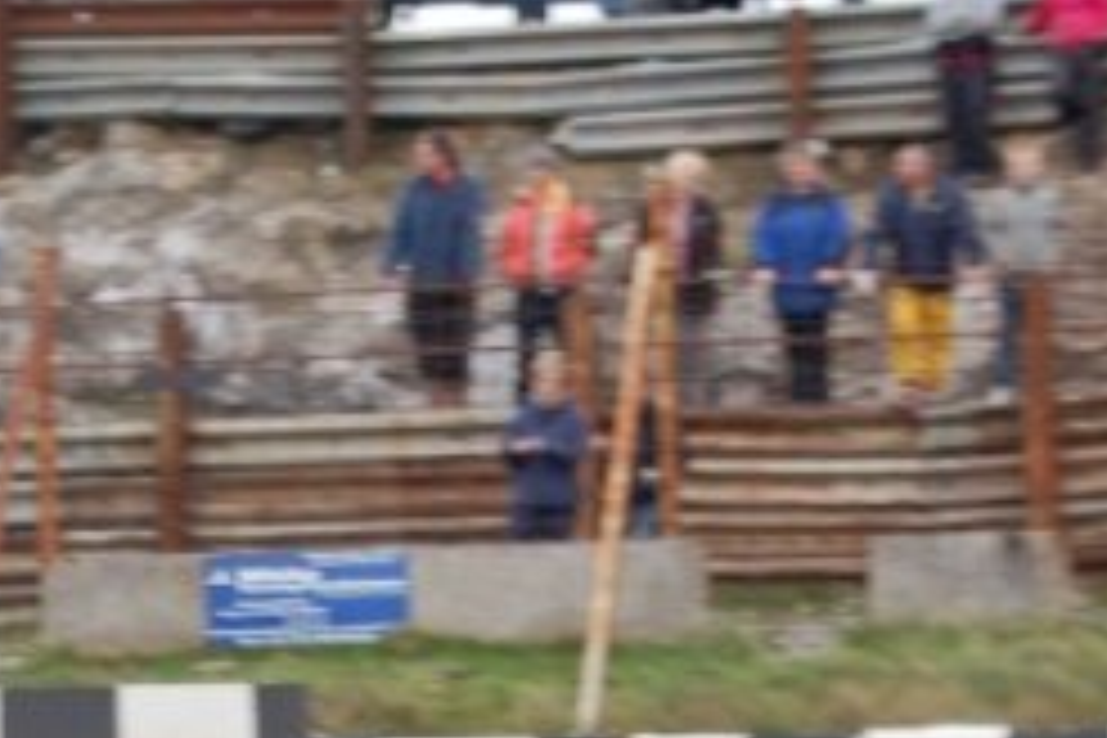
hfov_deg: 13.1
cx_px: 288
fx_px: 4797
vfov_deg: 8.7
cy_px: 918
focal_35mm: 156
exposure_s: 1/160
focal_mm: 40
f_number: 4.8
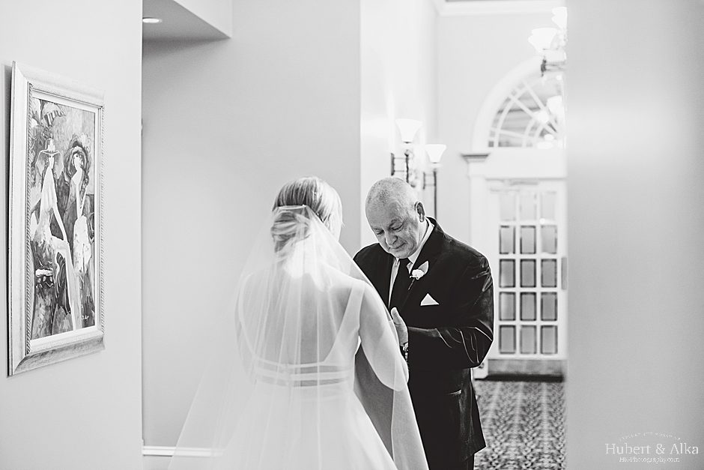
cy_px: 235
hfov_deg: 39.6
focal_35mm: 50
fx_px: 978
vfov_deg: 27.0
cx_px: 352
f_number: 2.5
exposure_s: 1/200
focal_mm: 50
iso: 800
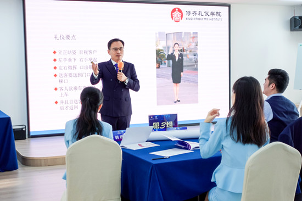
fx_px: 495
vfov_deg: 23.0
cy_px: 100
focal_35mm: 59
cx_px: 151
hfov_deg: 34.0
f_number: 2.8
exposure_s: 1/60
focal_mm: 22.01
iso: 125
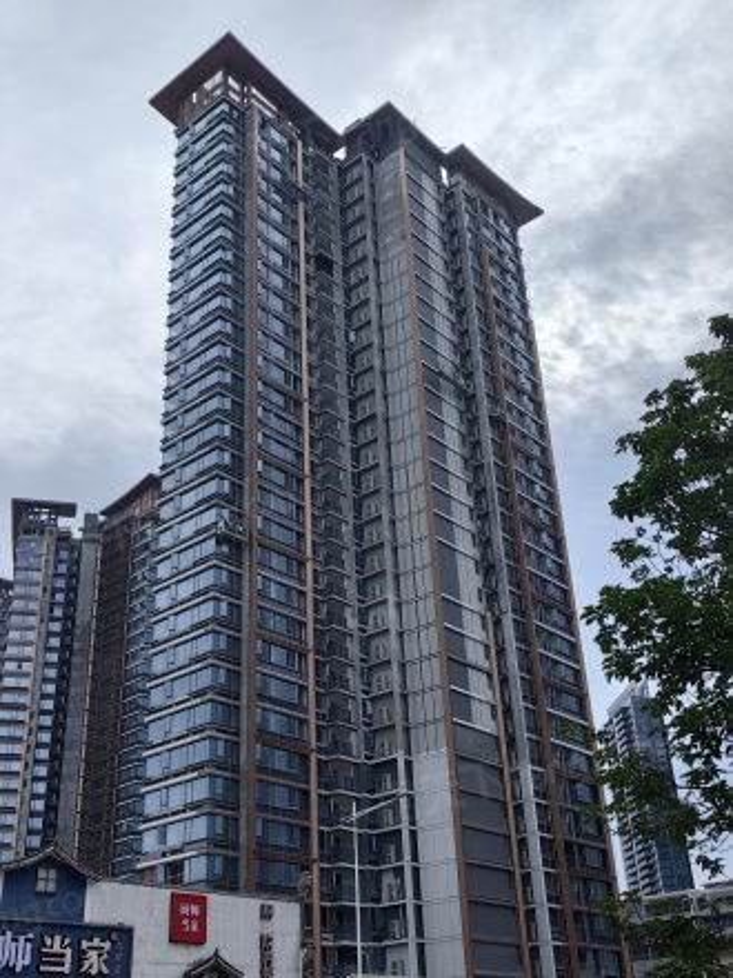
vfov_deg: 49.0
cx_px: 366
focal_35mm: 38
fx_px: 1073
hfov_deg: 37.7
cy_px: 489
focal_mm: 5.75
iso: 50
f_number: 2
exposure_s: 1/8772
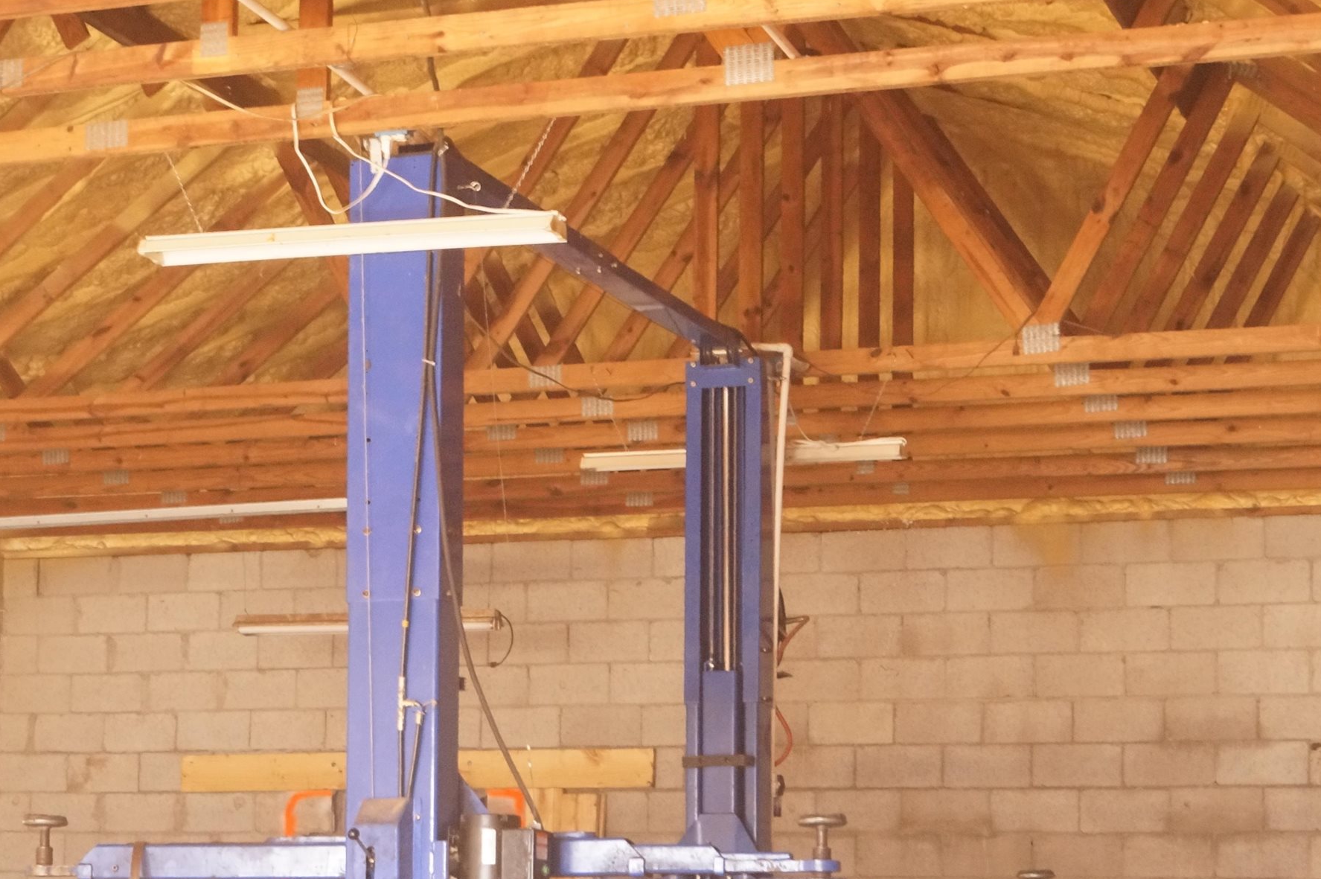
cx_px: 319
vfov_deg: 15.0
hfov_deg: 22.2
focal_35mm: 91
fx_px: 3332
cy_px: 660
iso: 6400
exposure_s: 1/40
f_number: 6.3
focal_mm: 35
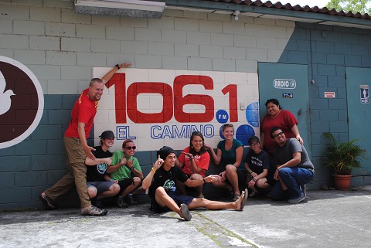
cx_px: 186
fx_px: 371
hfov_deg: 53.1
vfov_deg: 36.9
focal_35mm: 36
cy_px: 124
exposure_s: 1/200
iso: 100
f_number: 7.1
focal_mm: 24
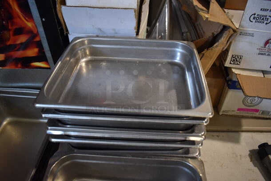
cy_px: 90
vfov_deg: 48.0
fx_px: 203
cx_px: 136
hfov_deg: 67.3
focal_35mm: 27
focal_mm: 18
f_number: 3.5
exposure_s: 1/125
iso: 900
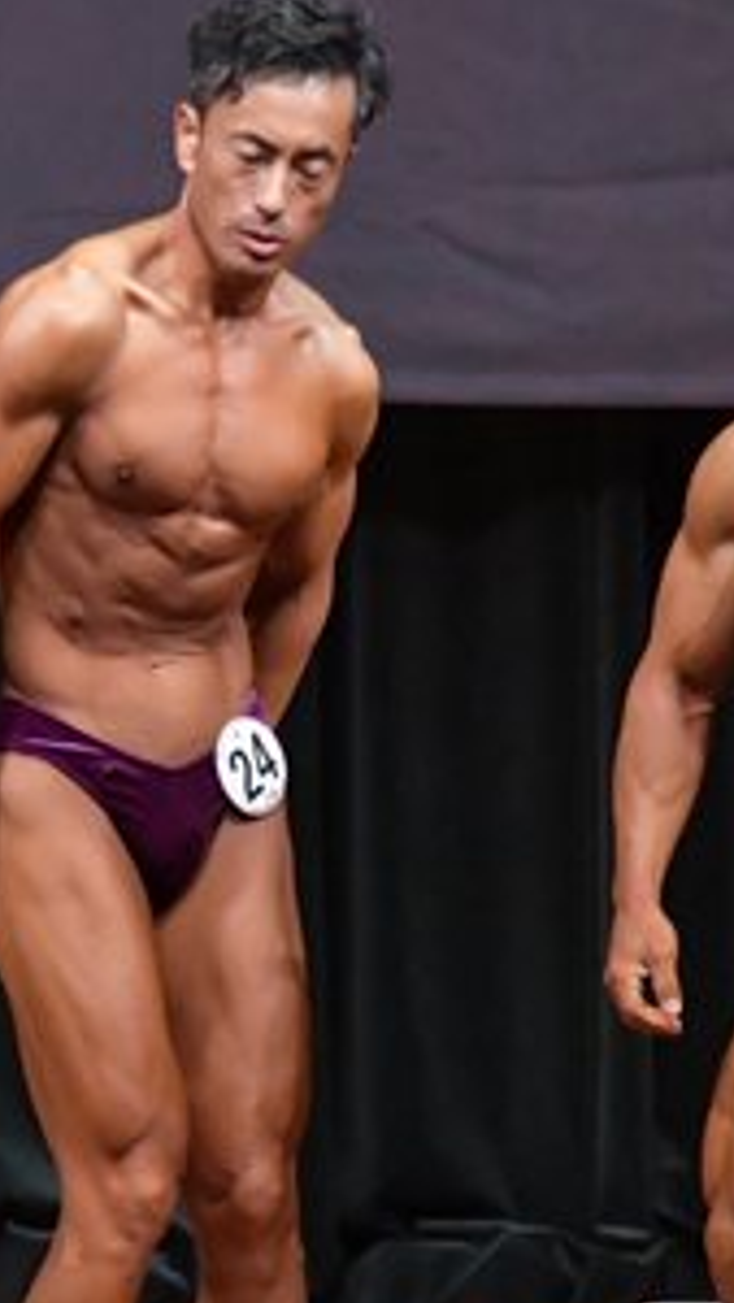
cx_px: 271
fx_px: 22430
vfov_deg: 3.3
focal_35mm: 649
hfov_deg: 1.9
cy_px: 869
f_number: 5.6
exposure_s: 1/400
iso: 6400
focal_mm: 160
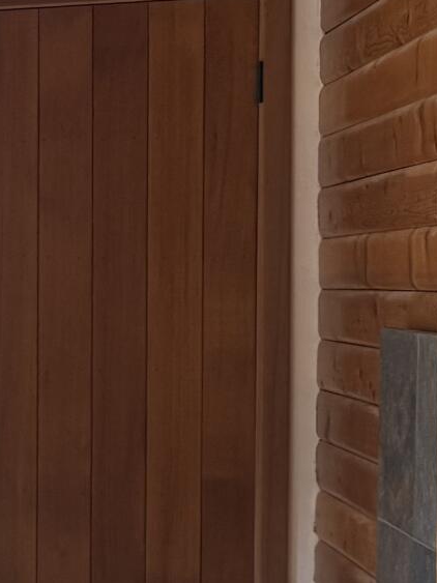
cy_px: 395
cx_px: -921
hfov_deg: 9.1
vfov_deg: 15.4
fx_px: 2155
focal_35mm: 128
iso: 50
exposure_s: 1/124
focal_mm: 6.76
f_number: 1.78
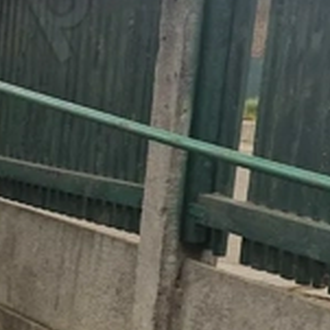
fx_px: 1456
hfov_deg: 10.7
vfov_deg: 12.4
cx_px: -514
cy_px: 457
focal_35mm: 135
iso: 50
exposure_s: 1/180
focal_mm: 5.4
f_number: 1.8
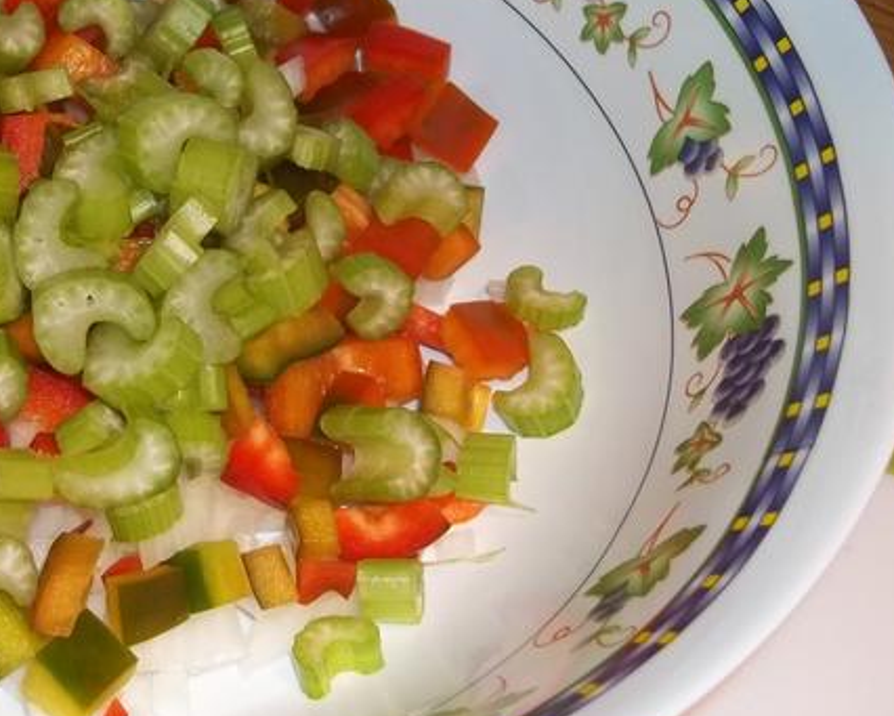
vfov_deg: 23.1
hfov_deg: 27.7
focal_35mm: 66
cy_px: 310
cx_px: 90
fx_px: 1747
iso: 64
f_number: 2.9
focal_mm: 5.7
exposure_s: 1/30
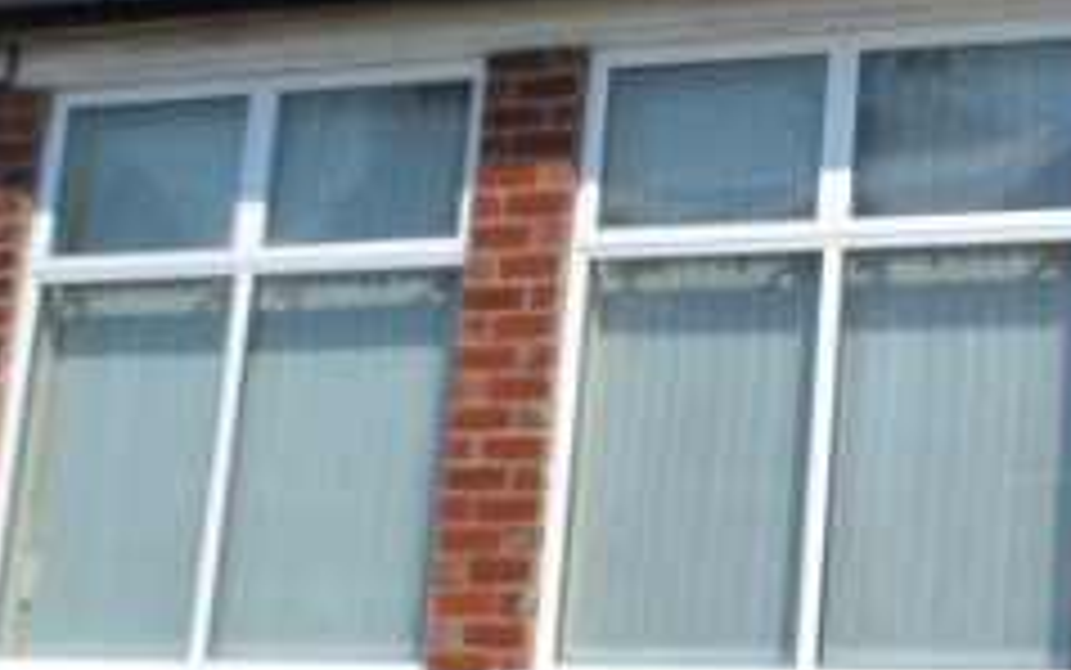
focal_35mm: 79
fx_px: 2307
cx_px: 1760
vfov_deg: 16.0
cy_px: -97
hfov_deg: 20.7
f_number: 8
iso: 100
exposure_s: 1/250
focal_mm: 12
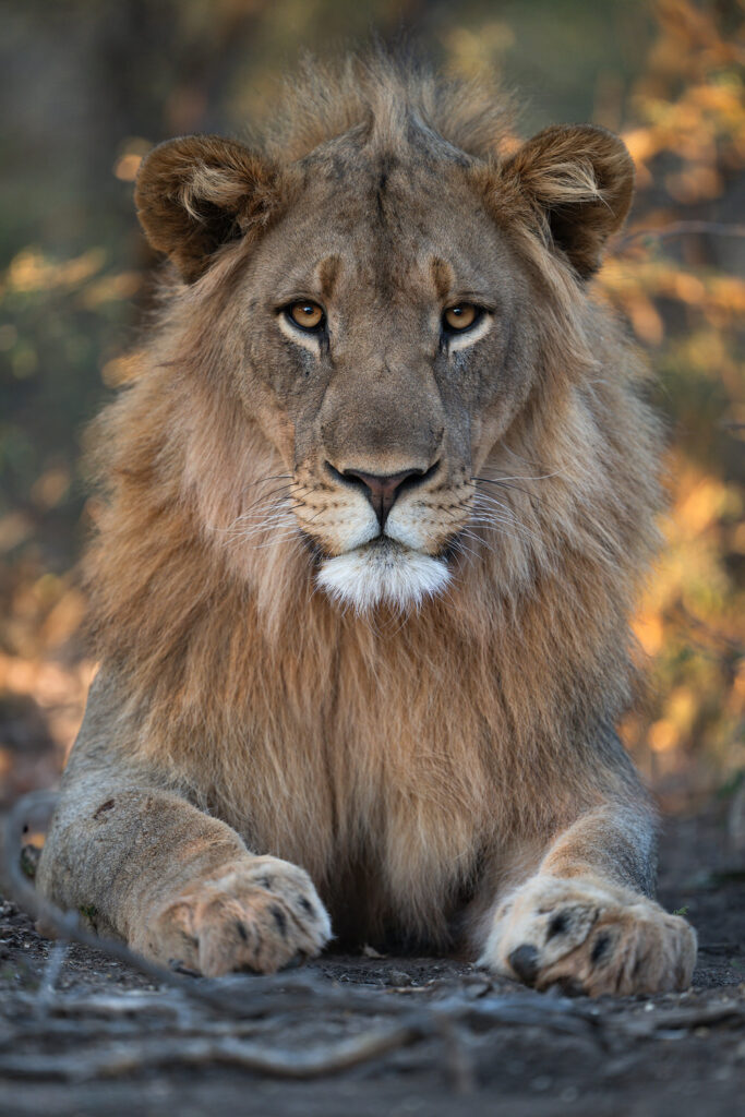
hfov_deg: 3.4
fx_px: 12412
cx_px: 372
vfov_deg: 5.2
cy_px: 558
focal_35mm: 400
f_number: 2.8
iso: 250
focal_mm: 400
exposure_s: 1/200
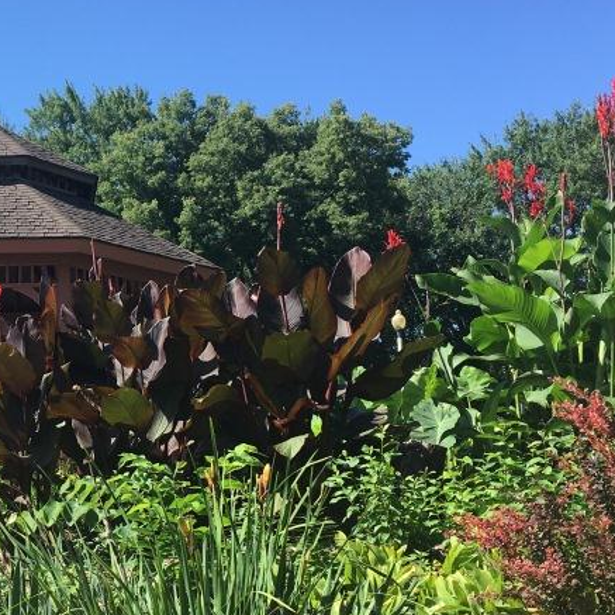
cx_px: 30
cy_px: 390
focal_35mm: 60
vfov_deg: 28.5
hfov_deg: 27.3
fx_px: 1206
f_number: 2.2
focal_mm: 4.15
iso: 25
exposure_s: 1/680
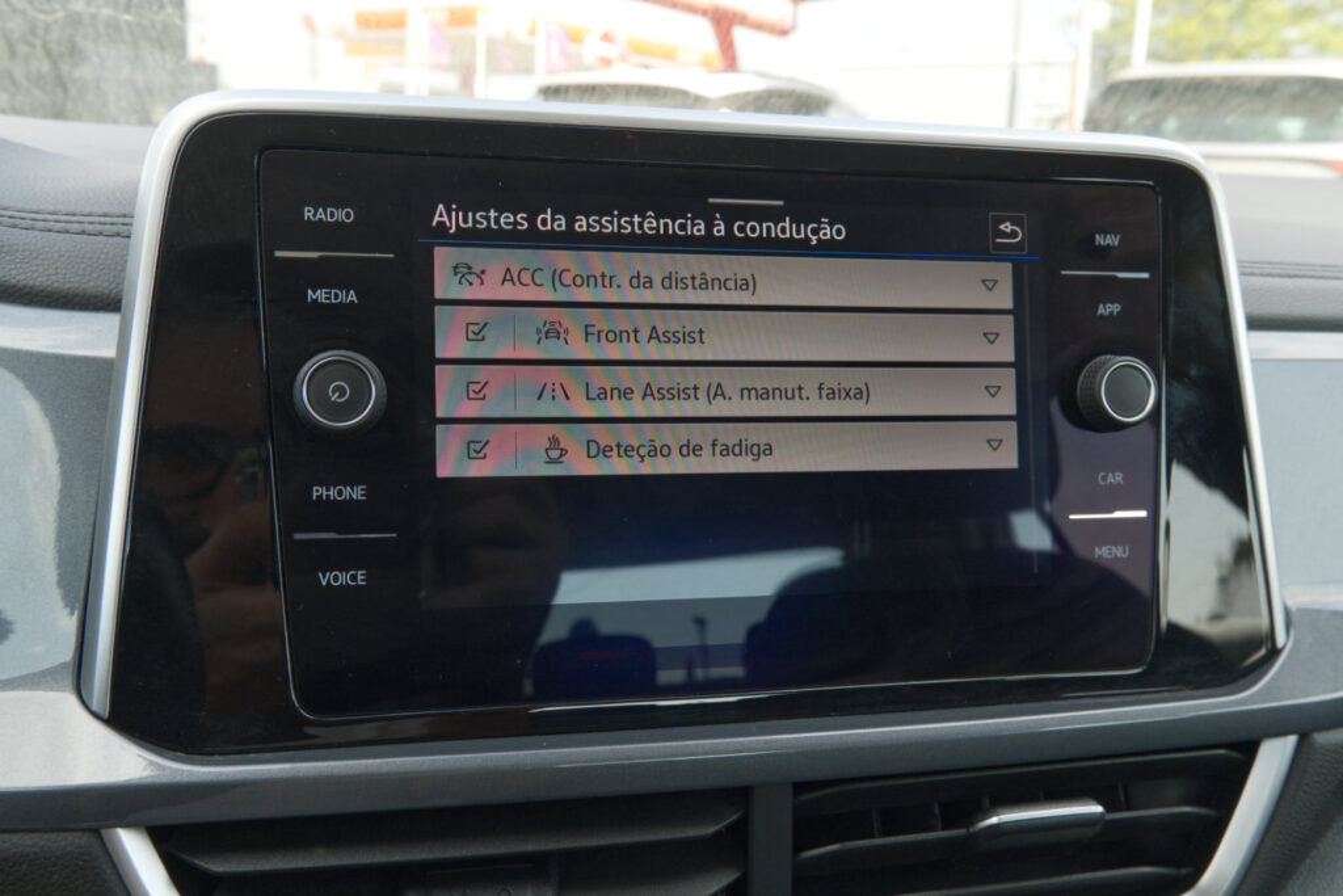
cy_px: 448
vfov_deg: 42.3
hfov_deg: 60.3
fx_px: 1157
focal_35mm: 31
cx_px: 672
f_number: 8
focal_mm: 20.9
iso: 1600
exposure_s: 1/250
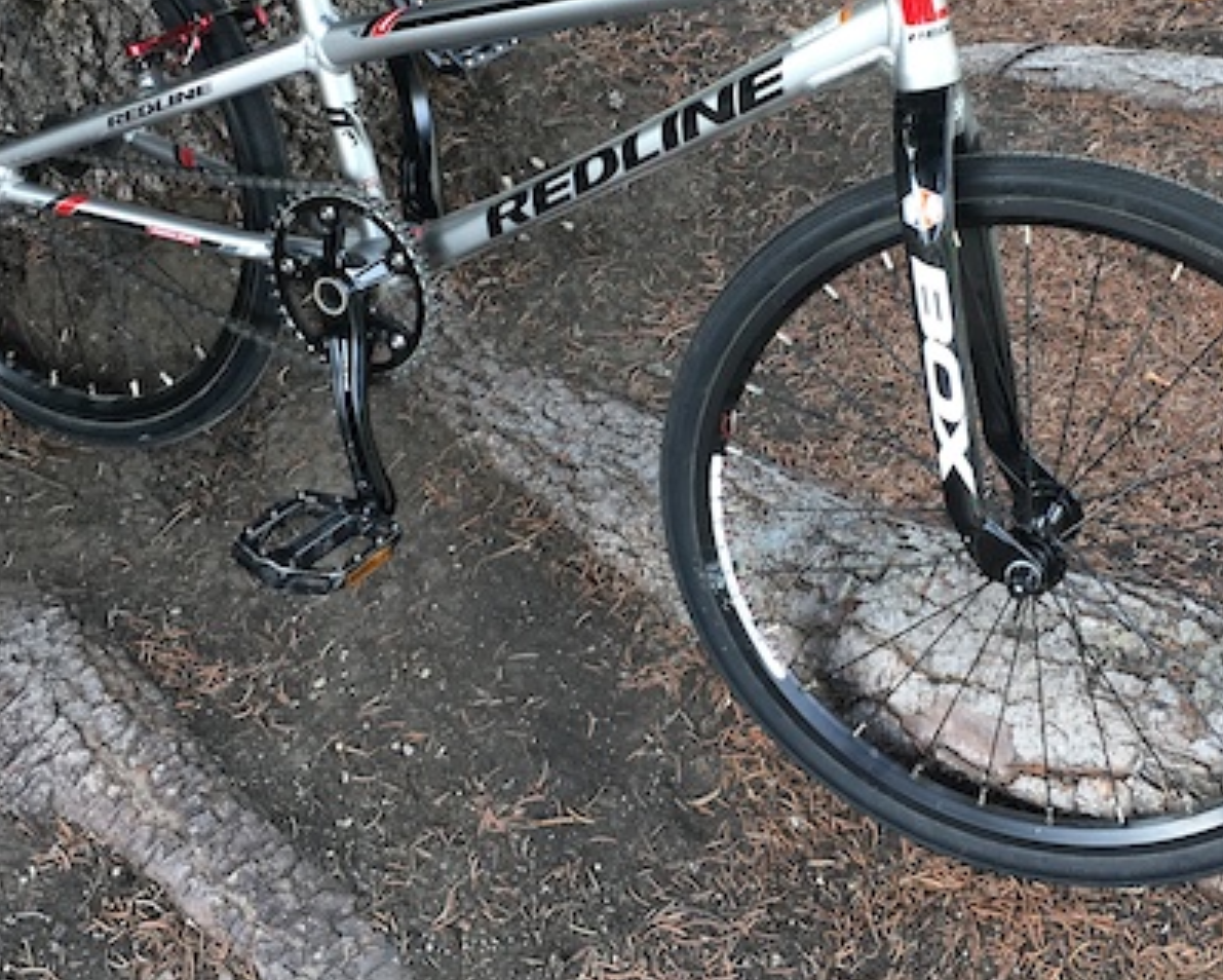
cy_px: 210
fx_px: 2064
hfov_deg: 32.9
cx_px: 718
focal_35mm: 57
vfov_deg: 26.3
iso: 25
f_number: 2.2
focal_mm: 4.15
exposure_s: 1/60
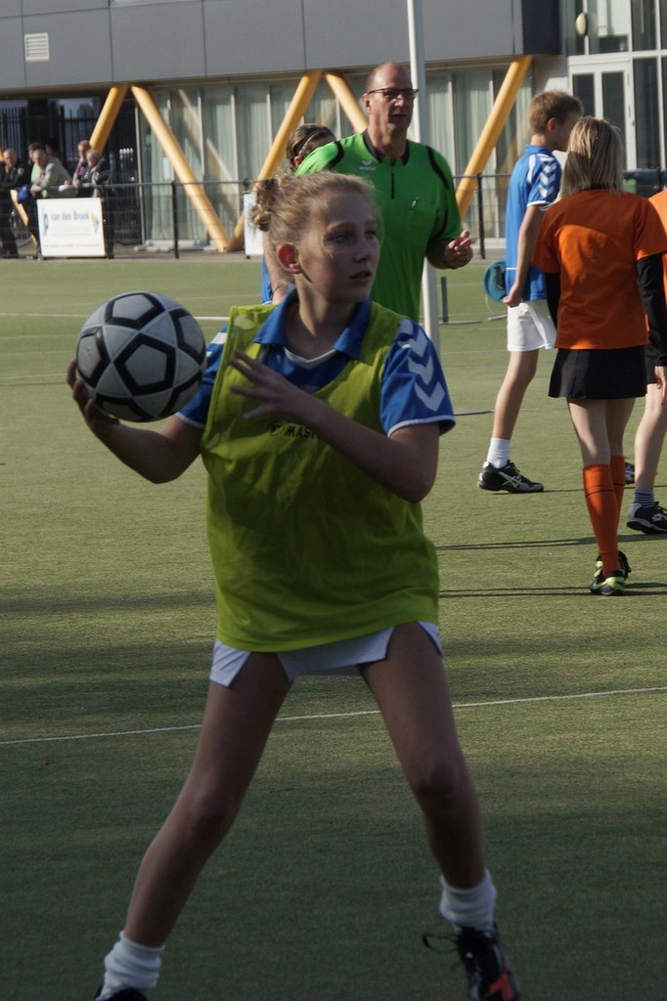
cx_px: 334
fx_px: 3754
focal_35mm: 135
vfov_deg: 15.2
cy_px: 500
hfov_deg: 10.2
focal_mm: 90
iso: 100
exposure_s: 1/400
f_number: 7.1
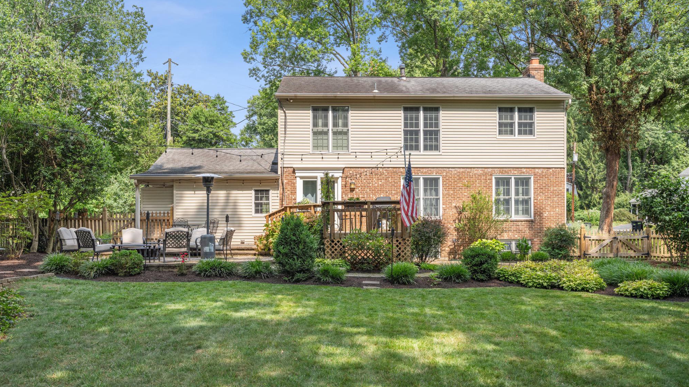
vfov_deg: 36.7
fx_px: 585
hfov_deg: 61.0
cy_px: 209
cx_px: 343
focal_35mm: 32
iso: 200
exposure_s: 1/250
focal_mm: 30
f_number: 8
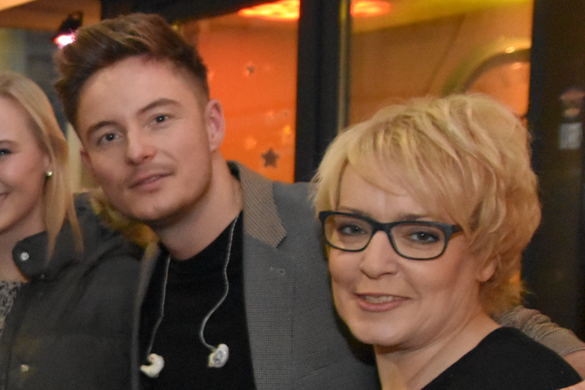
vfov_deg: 14.0
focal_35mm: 97
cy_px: 299
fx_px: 1581
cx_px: -136
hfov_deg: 19.6
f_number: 4
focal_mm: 25
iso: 6400
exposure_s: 1/60
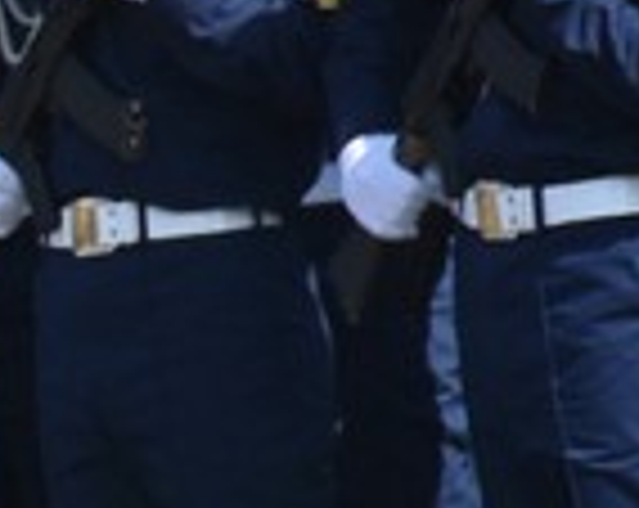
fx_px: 67528
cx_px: -1834
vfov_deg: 0.4
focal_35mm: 3578
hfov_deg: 0.5
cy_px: 508
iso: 500
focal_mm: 300
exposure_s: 1/500
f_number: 9.5
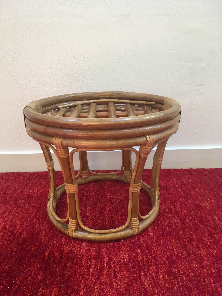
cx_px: 111
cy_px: 148
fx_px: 248
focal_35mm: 29
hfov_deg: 48.2
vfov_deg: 61.7
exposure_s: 1/33
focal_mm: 4.15
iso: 25
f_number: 2.2
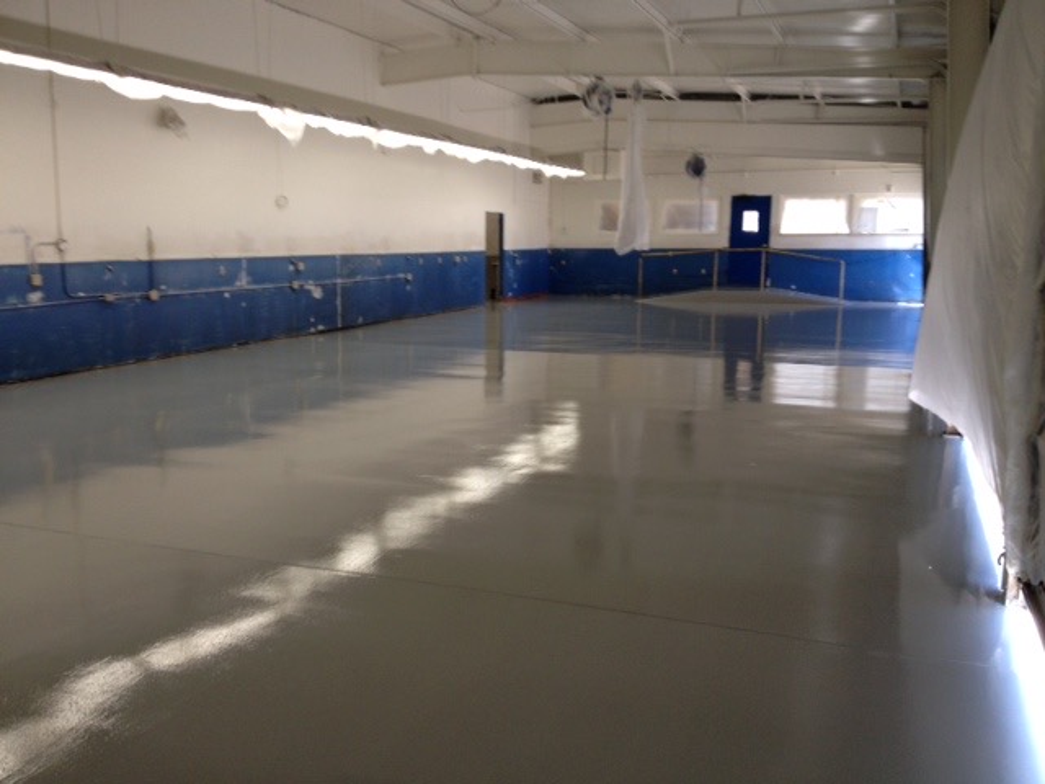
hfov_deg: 52.6
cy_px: 392
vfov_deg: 40.7
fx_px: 1057
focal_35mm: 35
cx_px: 522
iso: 80
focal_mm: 4.28
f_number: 2.4
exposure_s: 1/40
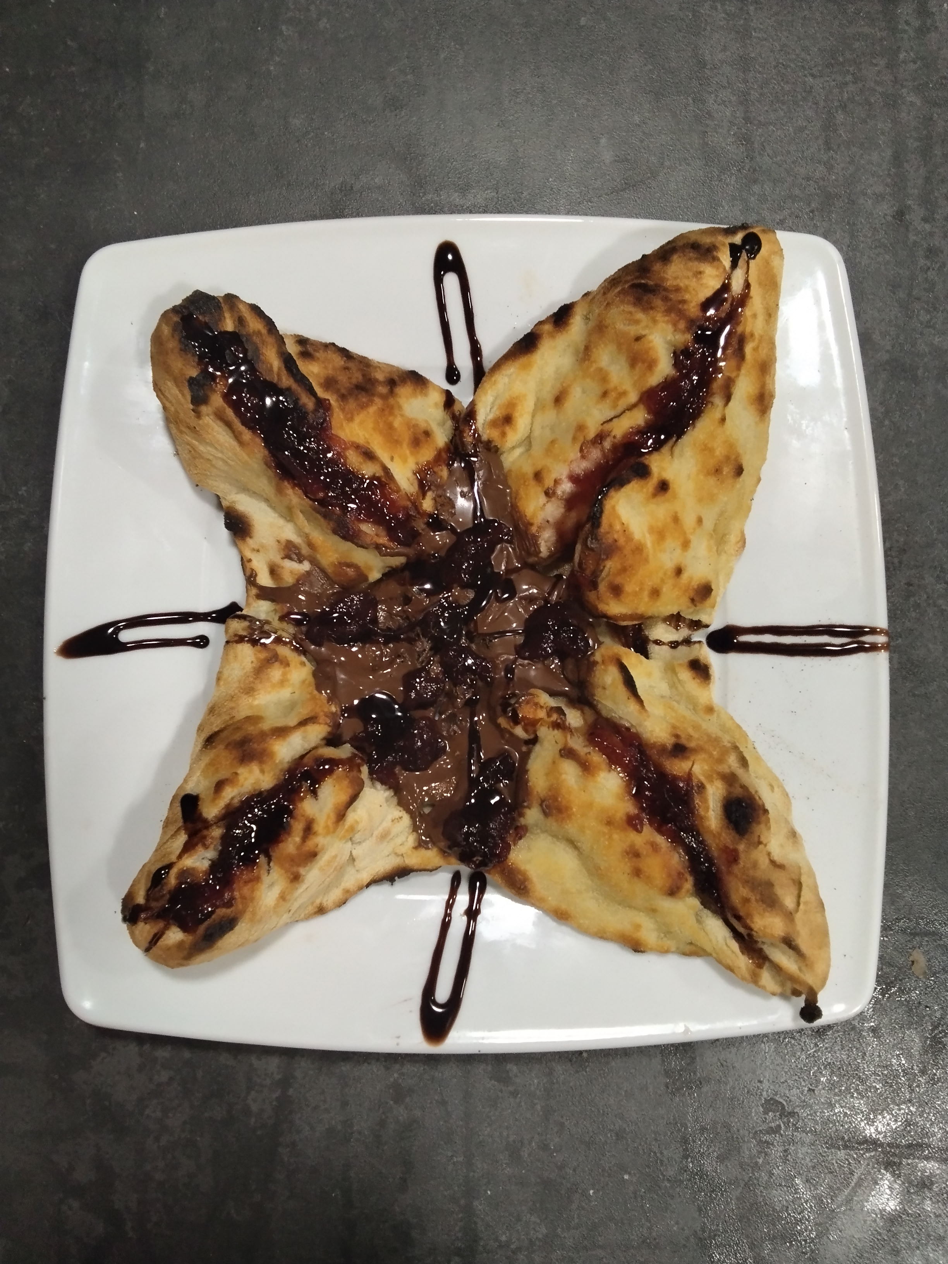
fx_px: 949
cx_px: 474
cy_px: 632
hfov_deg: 53.1
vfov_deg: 67.3
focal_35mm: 26
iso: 179
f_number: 2
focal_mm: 2.78
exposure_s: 1/50
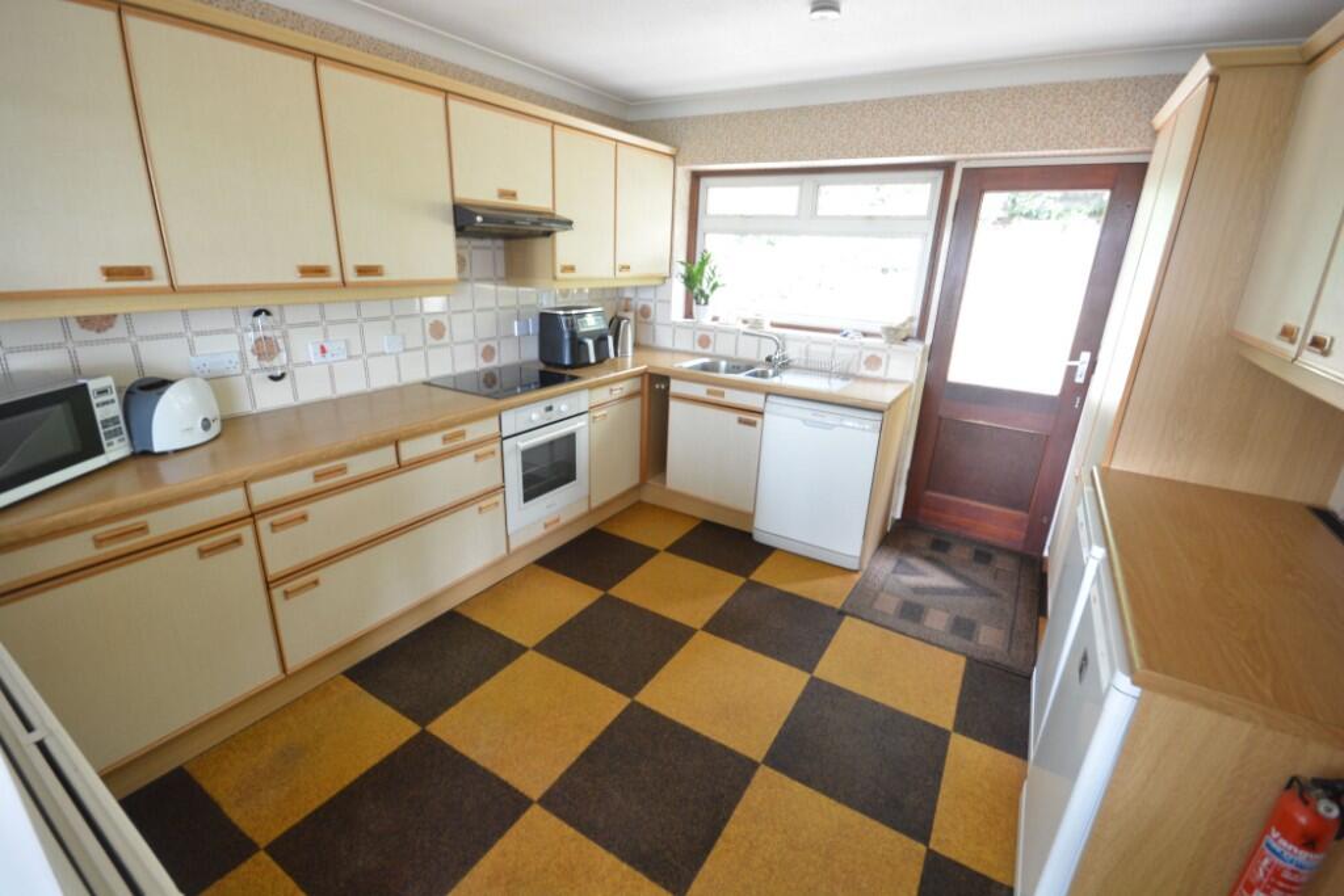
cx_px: 672
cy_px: 448
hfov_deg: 100.4
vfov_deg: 77.3
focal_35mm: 15
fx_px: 560
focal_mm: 10
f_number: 8
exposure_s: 1/3
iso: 400
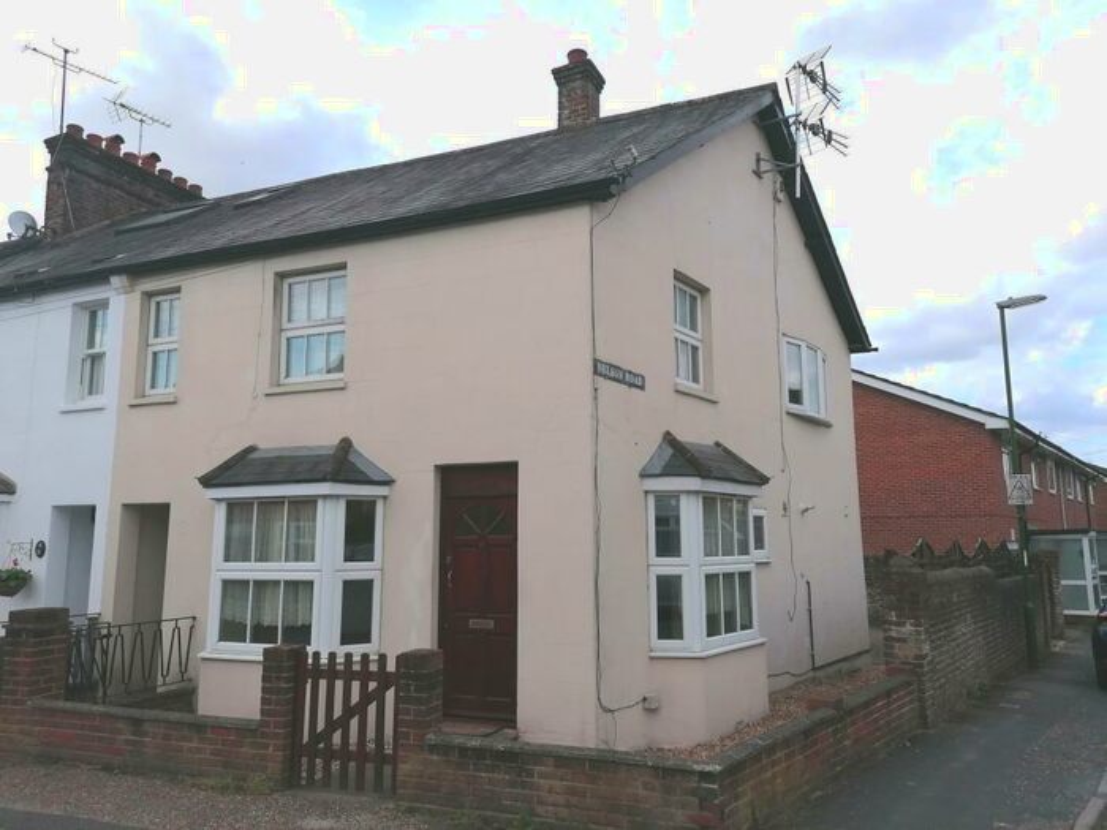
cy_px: 415
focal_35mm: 27
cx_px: 554
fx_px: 863
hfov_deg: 65.3
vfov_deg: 51.4
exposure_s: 1/2959
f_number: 1.8
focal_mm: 4.75
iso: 50
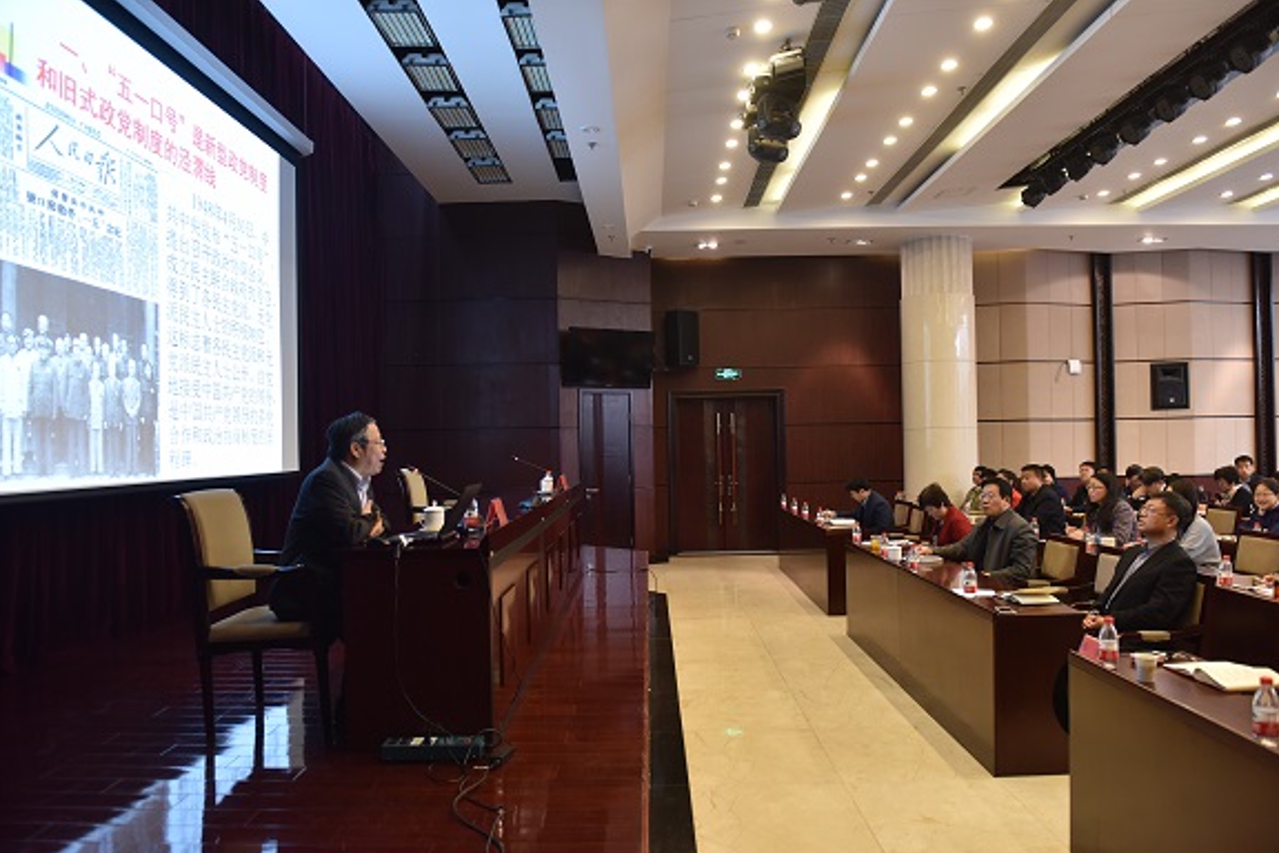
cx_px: 644
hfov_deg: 71.5
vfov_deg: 51.3
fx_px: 888
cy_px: 442
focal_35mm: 25
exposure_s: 1/50
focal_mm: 24
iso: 1250
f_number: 3.5
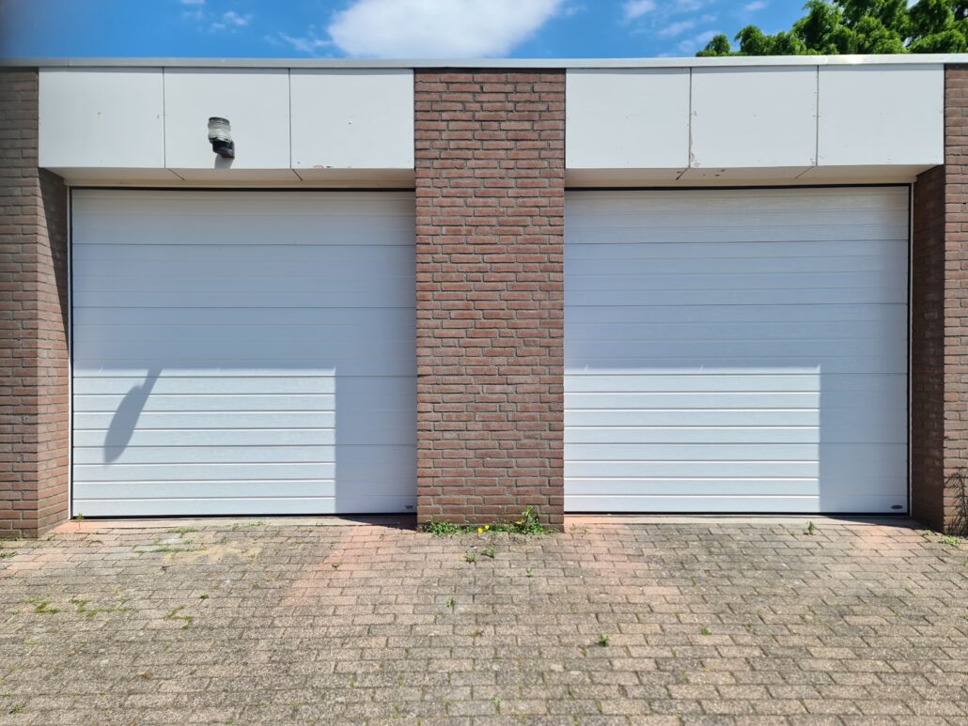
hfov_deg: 69.4
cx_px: 484
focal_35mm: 25
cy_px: 363
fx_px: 699
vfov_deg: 54.9
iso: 50
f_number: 1.8
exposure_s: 1/930
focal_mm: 7
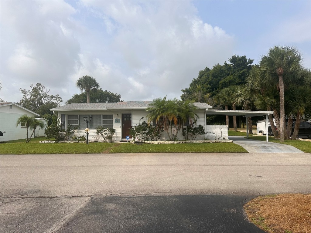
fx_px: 216
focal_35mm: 24
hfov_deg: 71.6
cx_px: 156
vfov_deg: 56.8
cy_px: 116
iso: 80
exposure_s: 1/6623
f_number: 1.78
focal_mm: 6.86
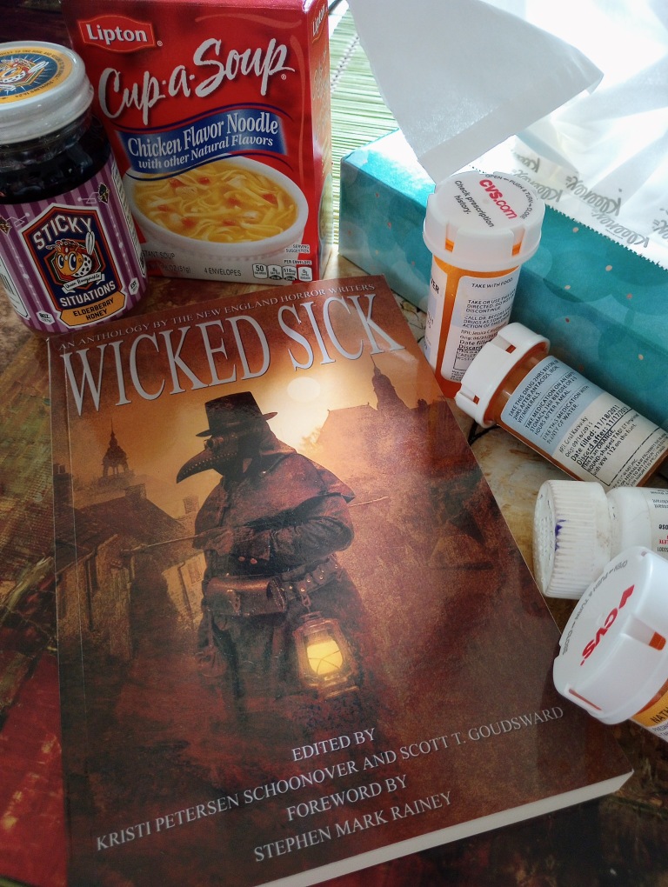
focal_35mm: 28
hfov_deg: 49.9
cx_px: 334
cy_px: 444
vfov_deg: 63.4
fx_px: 719
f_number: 1.8
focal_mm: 4.27
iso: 2475
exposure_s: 1/24
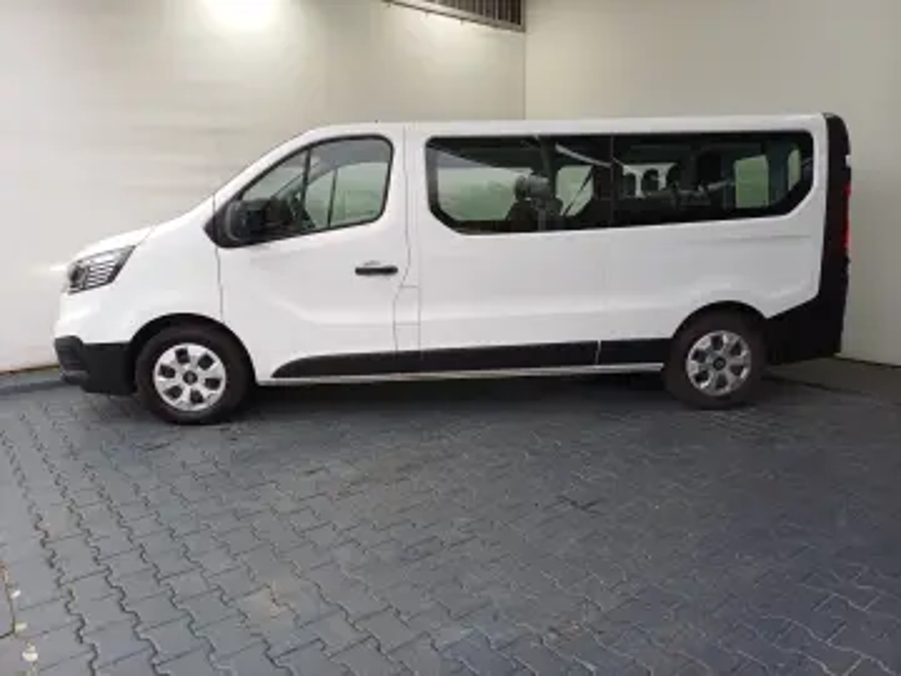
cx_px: 450
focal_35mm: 25
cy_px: 338
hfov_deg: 69.4
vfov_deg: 54.9
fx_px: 651
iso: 50
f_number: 1.8
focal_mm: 4.65
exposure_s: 1/100
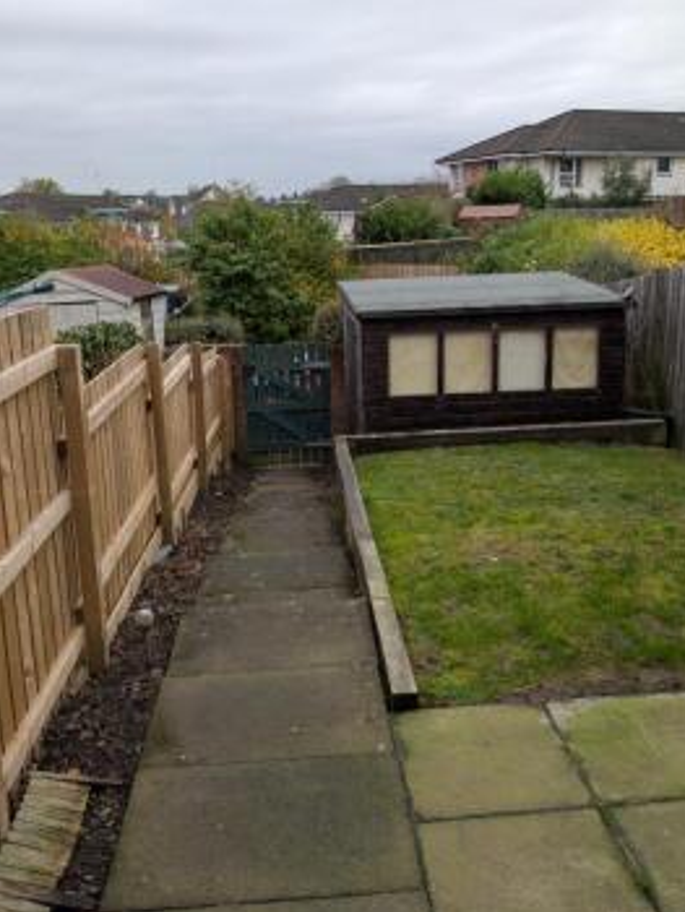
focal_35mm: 30
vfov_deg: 59.7
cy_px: 392
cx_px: 342
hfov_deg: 46.8
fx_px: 791
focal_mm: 6.9
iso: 21
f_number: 1.68
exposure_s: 1/68.2
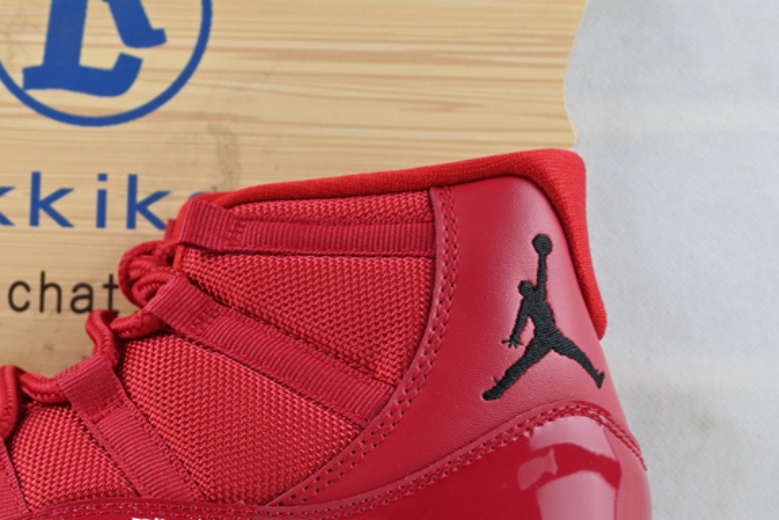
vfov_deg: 13.7
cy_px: 532
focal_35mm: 99
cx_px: 57
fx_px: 2132
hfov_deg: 20.2
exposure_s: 1/40
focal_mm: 31.5
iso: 100
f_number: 5
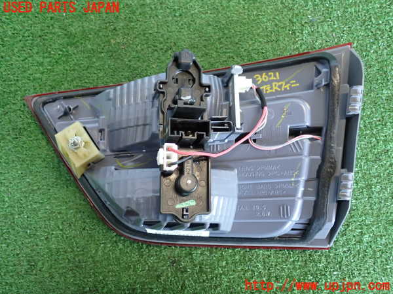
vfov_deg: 39.7
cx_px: 196
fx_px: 409
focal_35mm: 36
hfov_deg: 51.4
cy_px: 147
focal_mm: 6.37
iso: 400
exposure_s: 1/40
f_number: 2.5
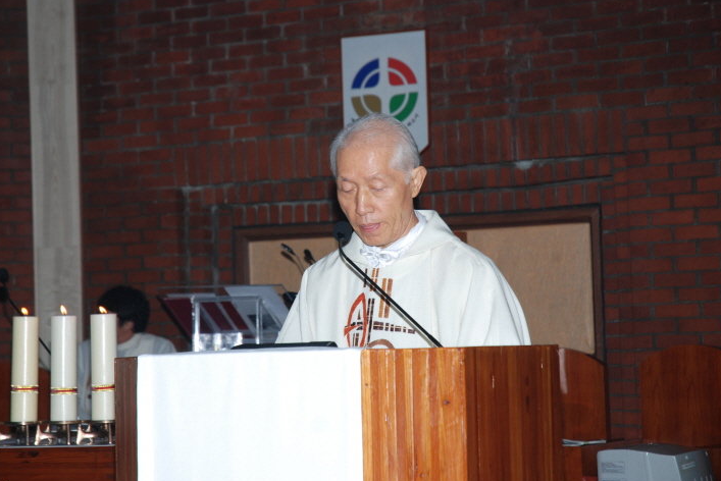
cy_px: 242
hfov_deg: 19.1
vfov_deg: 12.8
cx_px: 361
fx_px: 2144
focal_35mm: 107
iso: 200
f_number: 5.6
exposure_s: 1/60
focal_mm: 70
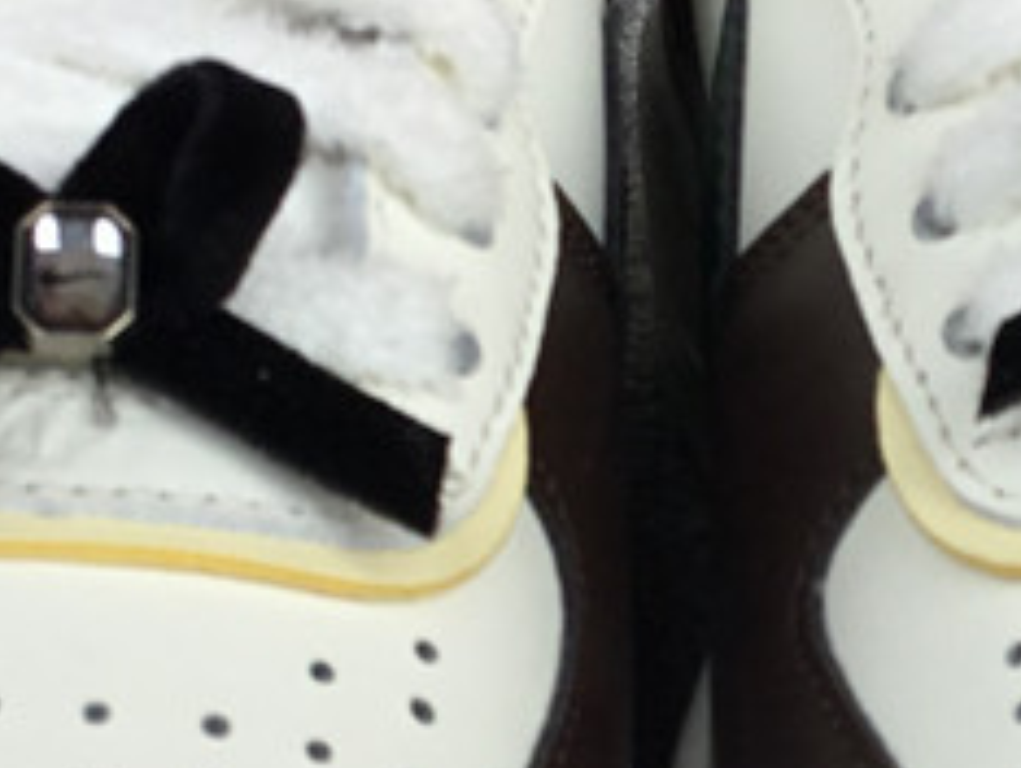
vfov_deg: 12.4
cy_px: 665
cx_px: 768
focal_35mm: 119
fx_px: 3514
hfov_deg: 16.4
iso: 25
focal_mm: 3.3
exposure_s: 1/936
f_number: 2.4
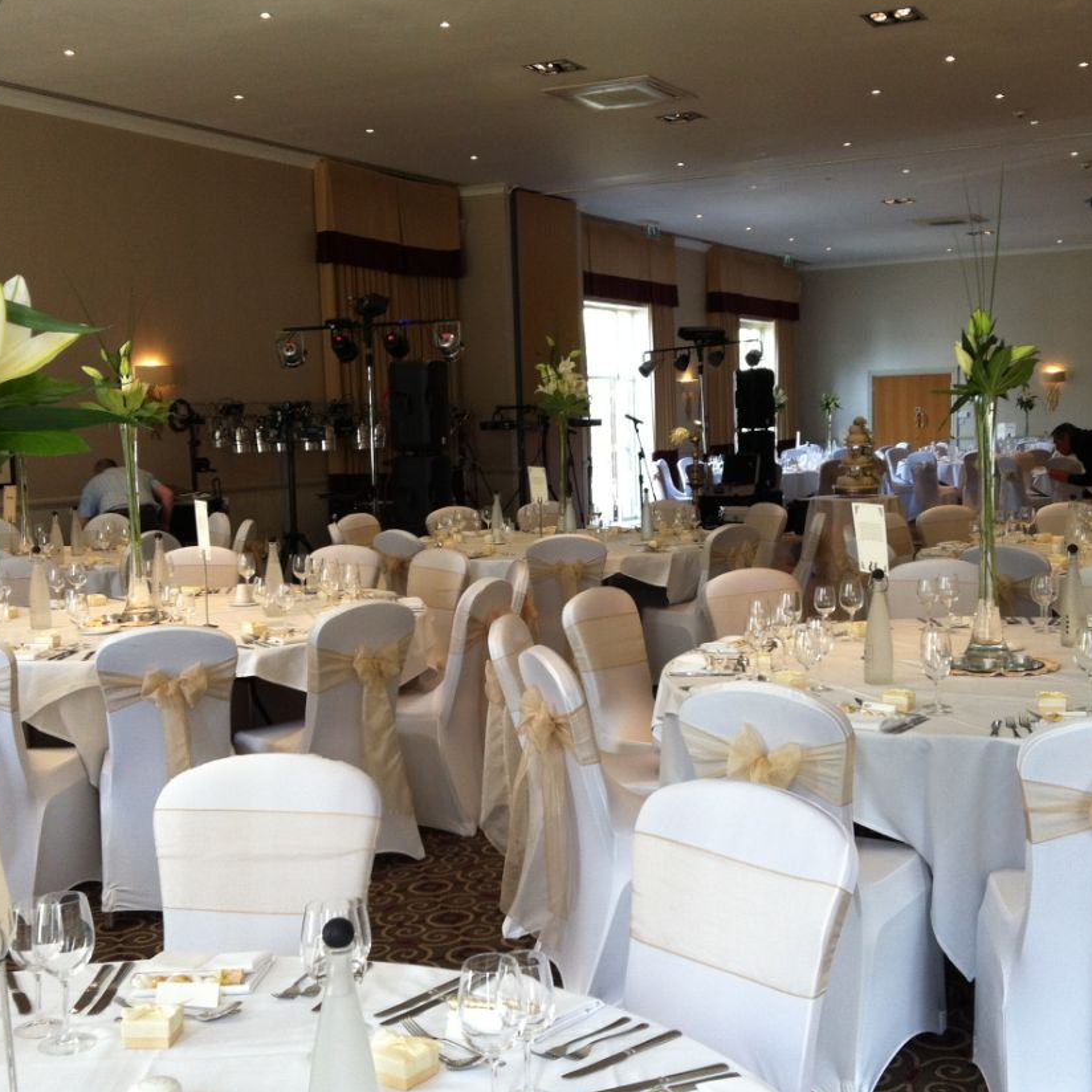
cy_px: 574
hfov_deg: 37.5
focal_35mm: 45
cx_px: 587
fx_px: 1606
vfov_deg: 37.5
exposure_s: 1/40
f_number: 2.8
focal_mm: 3.85
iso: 80
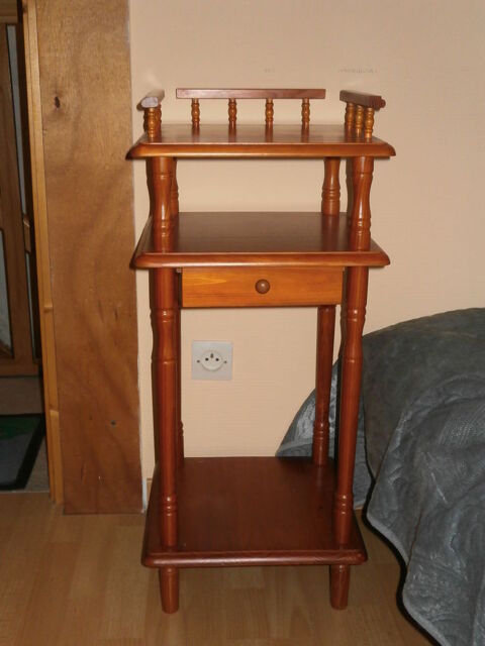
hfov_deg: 30.9
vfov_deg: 40.4
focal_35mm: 47
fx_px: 878
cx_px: 242
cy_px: 323
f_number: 3.4
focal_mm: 8.3
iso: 200
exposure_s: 1/40
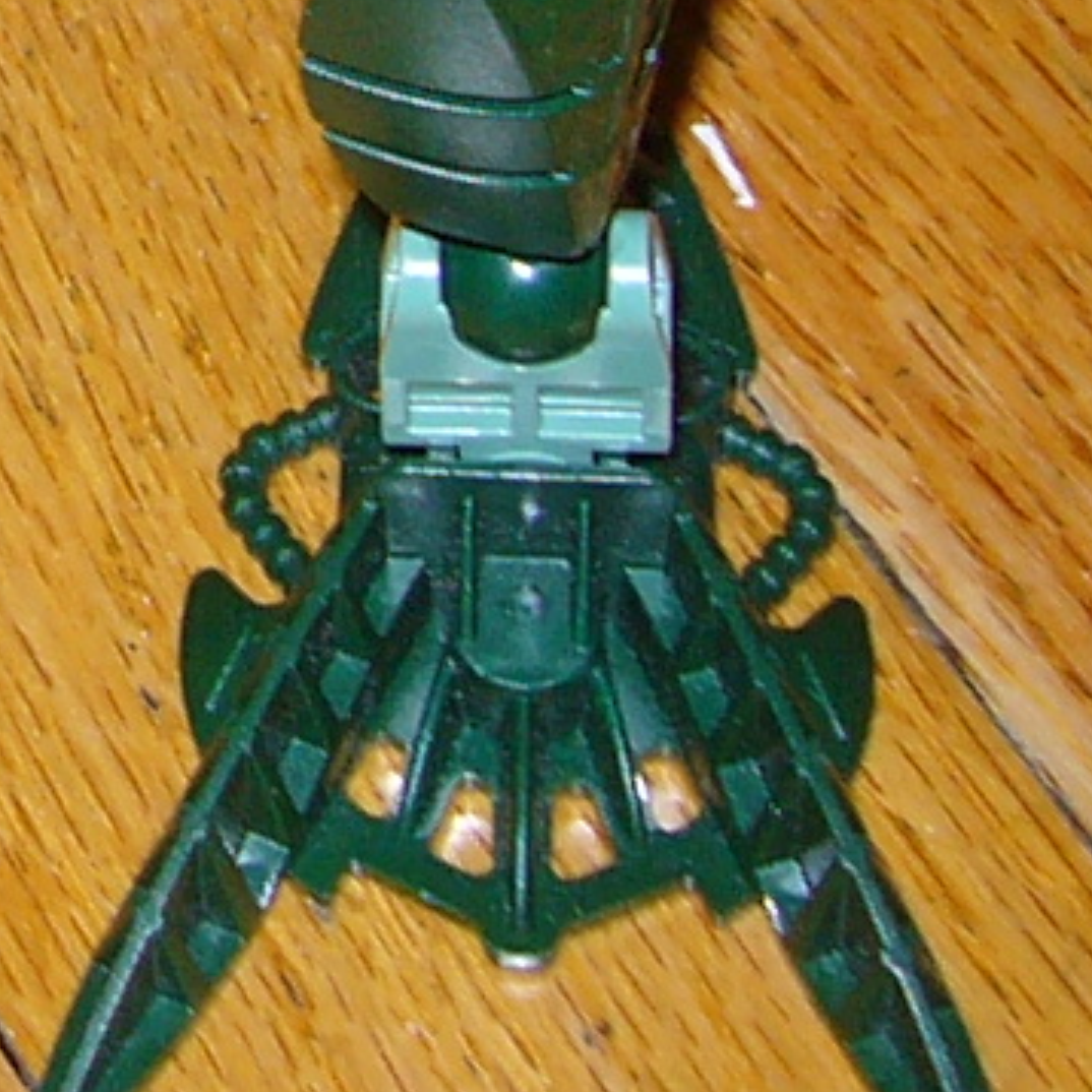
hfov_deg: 8.4
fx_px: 7102
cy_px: -1049
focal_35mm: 199
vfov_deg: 8.4
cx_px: -1068
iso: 100
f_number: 2.8
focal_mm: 5.8
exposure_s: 1/60
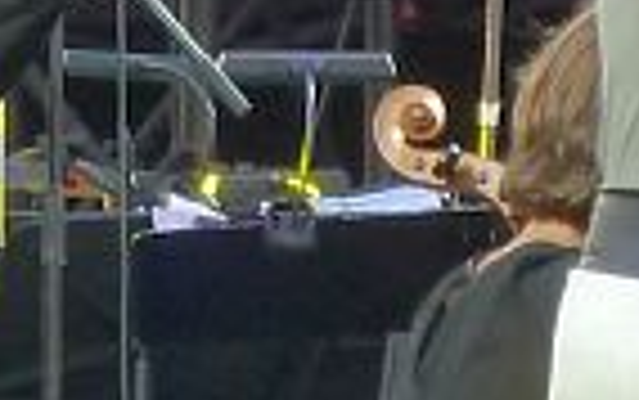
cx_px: 320
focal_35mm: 1047
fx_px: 18248
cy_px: -94
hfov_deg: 2.0
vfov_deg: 1.3
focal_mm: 22.5
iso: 200
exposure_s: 1/50
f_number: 4.5
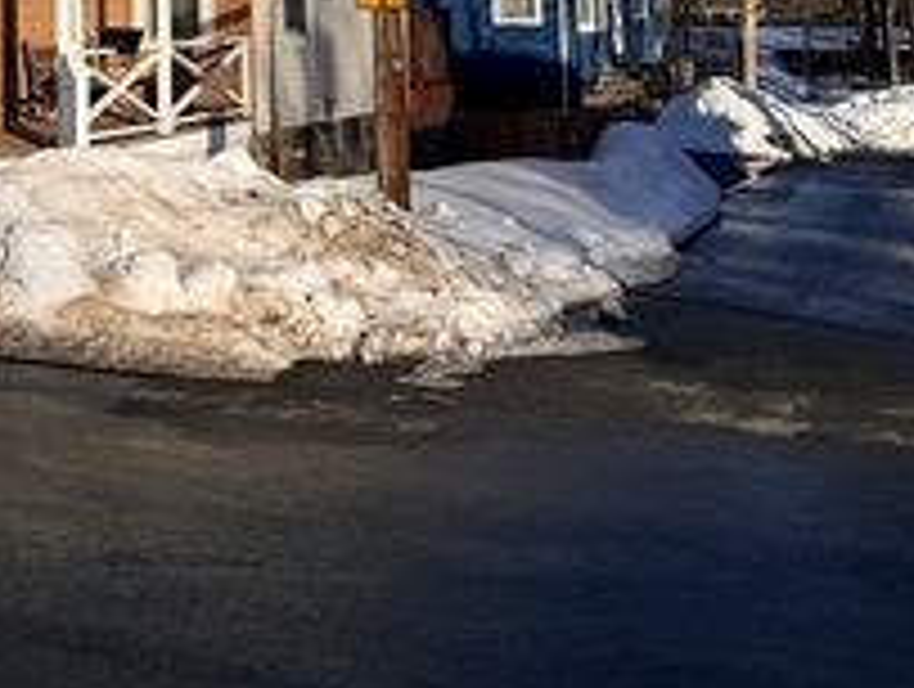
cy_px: -106
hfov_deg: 31.3
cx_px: 113
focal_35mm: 59
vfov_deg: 23.1
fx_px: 1561
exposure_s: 1/8130
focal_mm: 6.76
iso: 80
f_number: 1.78
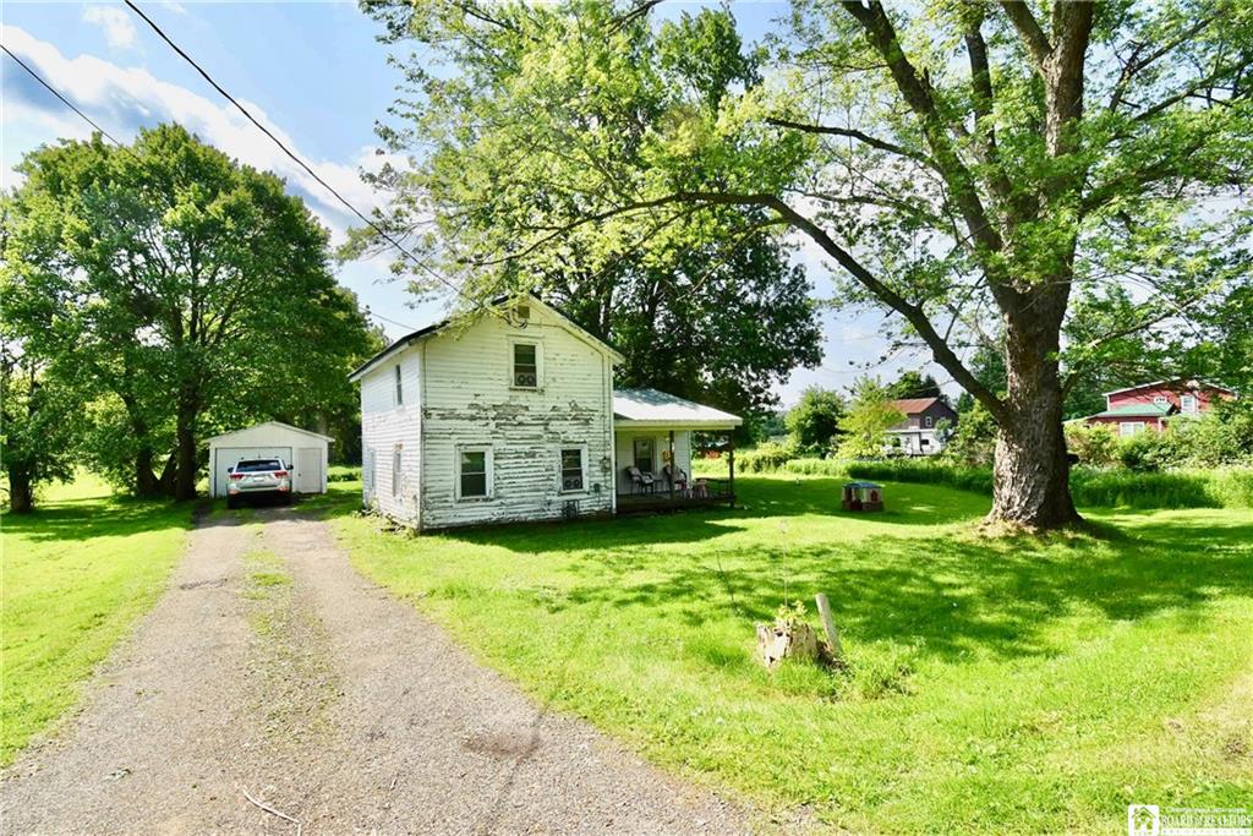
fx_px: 574
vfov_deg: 72.1
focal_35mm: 16
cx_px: 626
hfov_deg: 95.0
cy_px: 418
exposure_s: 1/200
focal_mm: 11
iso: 100
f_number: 10
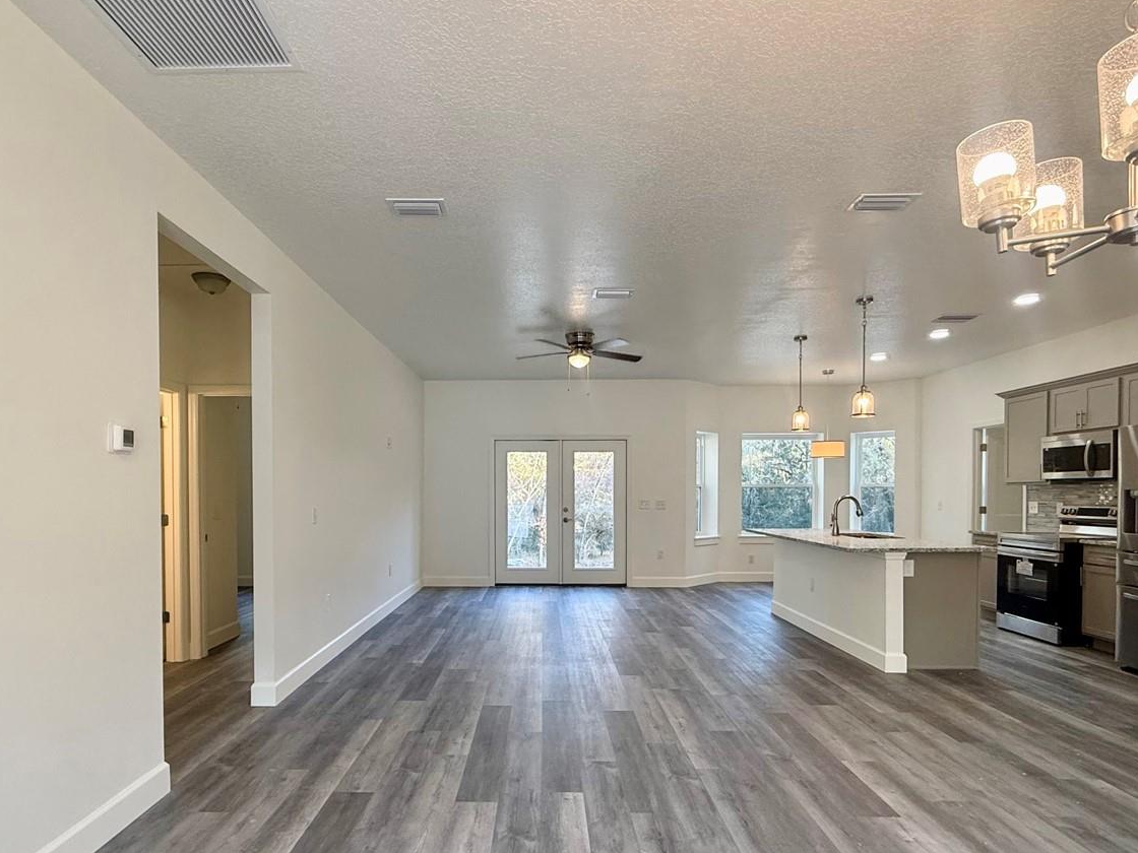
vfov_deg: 65.5
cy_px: 505
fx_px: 657
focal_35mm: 20
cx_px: 531
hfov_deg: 81.6
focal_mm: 2.22
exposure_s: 1/120
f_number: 2.2
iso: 200
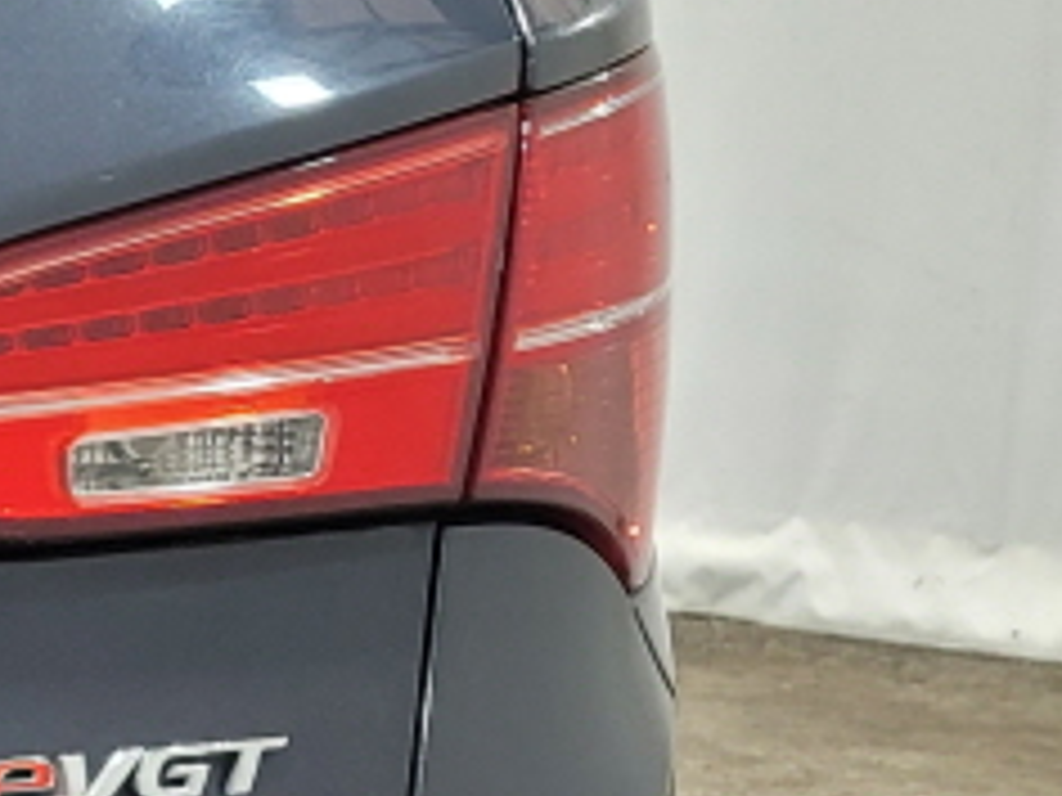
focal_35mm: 127
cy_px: 729
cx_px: -1476
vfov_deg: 11.6
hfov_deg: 12.3
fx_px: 3896
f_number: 1.8
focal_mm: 7
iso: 160
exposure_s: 1/120
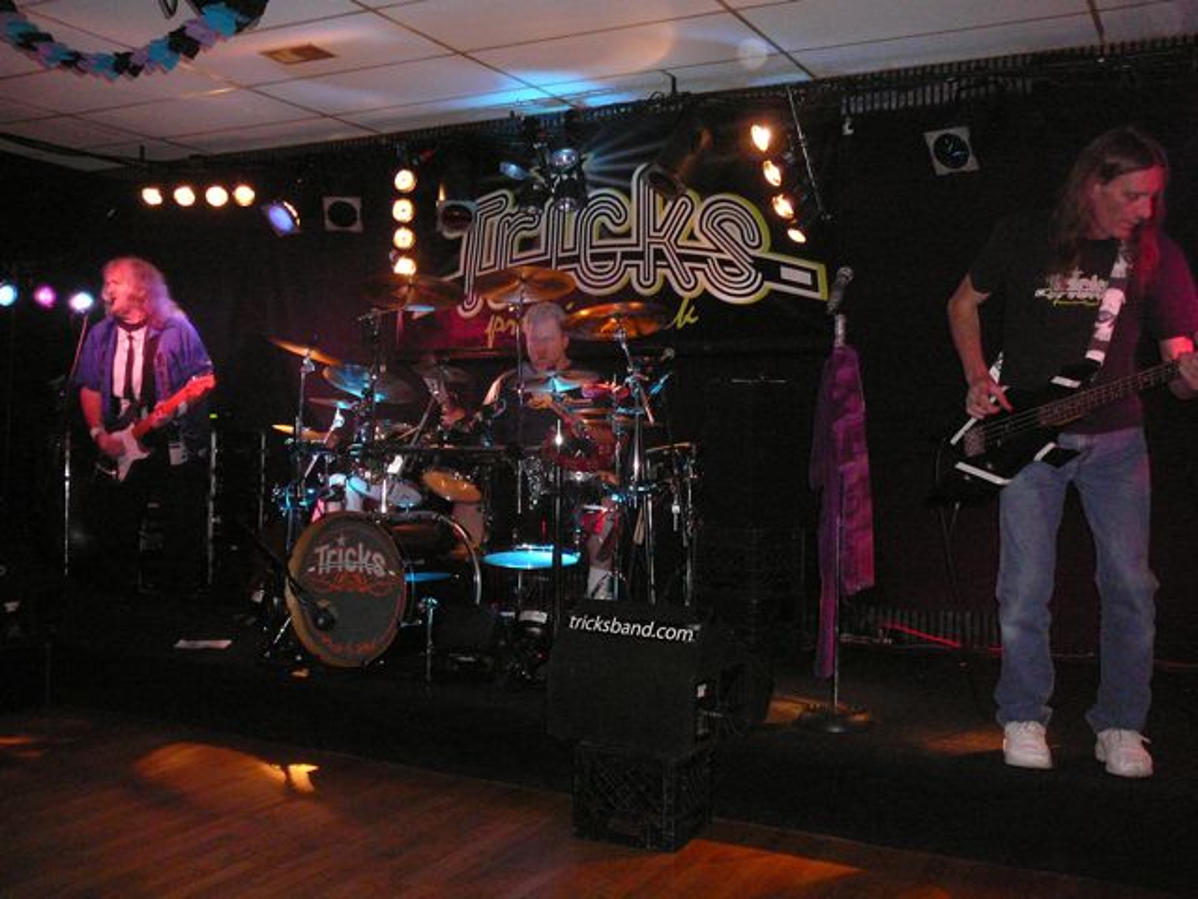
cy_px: 450
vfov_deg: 40.7
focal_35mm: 35
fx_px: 1211
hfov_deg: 52.6
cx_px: 599
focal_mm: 5.2
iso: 400
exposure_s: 1/30
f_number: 2.8
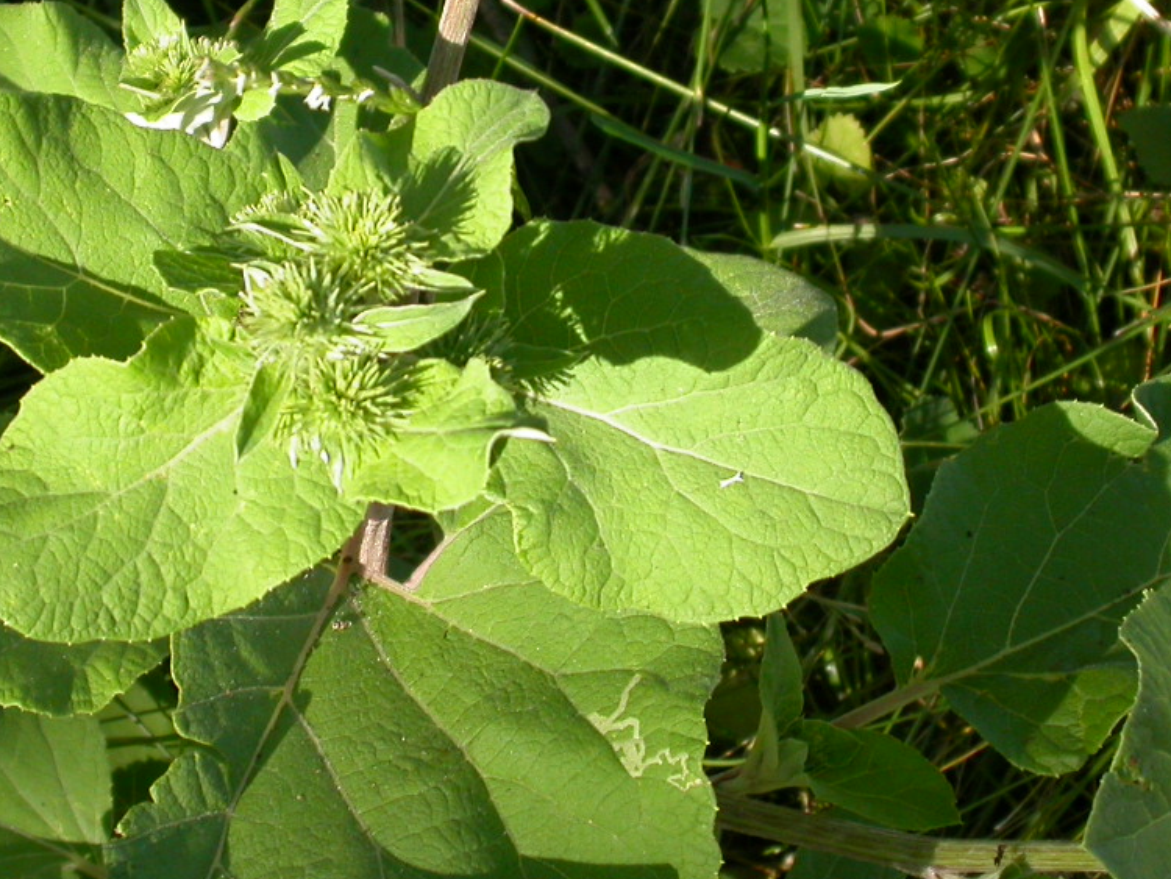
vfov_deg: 10.2
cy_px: 303
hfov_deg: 13.6
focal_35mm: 145
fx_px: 4907
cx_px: 443
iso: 100
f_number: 5.2
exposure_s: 1/142
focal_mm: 17.7
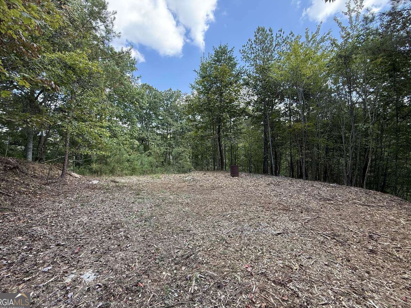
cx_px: 201
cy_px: 144
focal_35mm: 15
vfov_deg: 81.6
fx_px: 178
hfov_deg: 98.2
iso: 64
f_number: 2.2
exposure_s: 1/184
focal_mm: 2.22
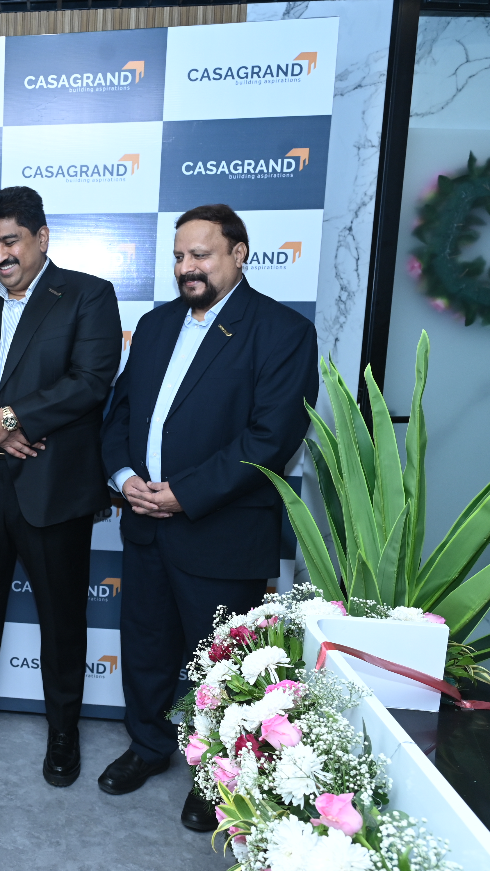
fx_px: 878
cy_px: 437
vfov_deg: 52.8
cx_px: -108
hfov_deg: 27.2
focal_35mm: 38
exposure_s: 1/160
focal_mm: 24
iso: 640
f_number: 5.6
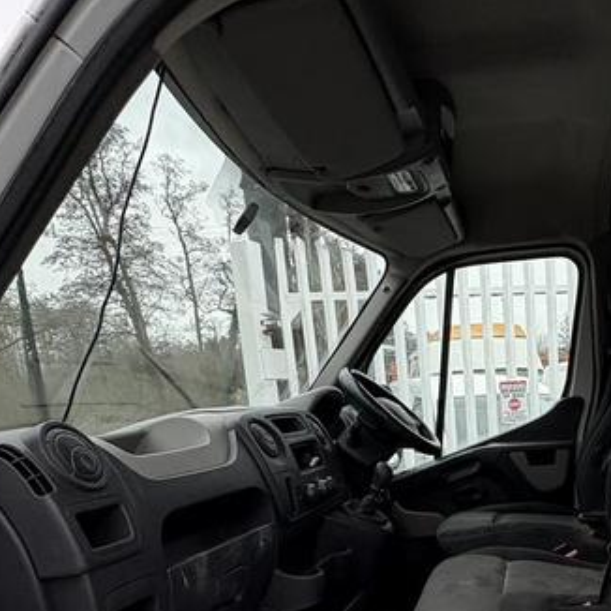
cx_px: 512
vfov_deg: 44.6
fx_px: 679
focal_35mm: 34
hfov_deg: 45.3
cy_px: 534
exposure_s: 1/190
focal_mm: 2.22
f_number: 2.2
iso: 50
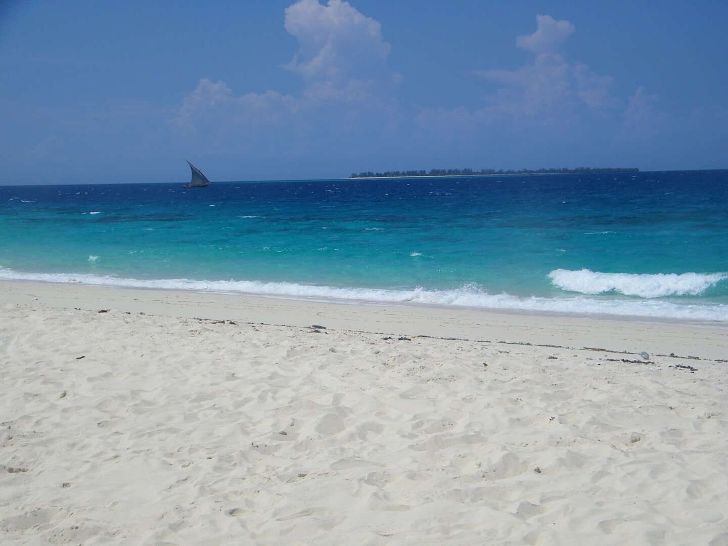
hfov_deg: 31.2
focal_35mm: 62
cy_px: 273
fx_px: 1304
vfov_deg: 23.7
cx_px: 364
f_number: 8.4
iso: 80
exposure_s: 1/500
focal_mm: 11.1
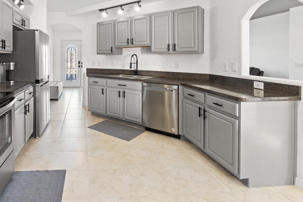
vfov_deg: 53.7
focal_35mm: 23
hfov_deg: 73.2
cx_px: 97
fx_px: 194
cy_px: 65
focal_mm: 10.5
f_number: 7.1
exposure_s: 1/8
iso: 400
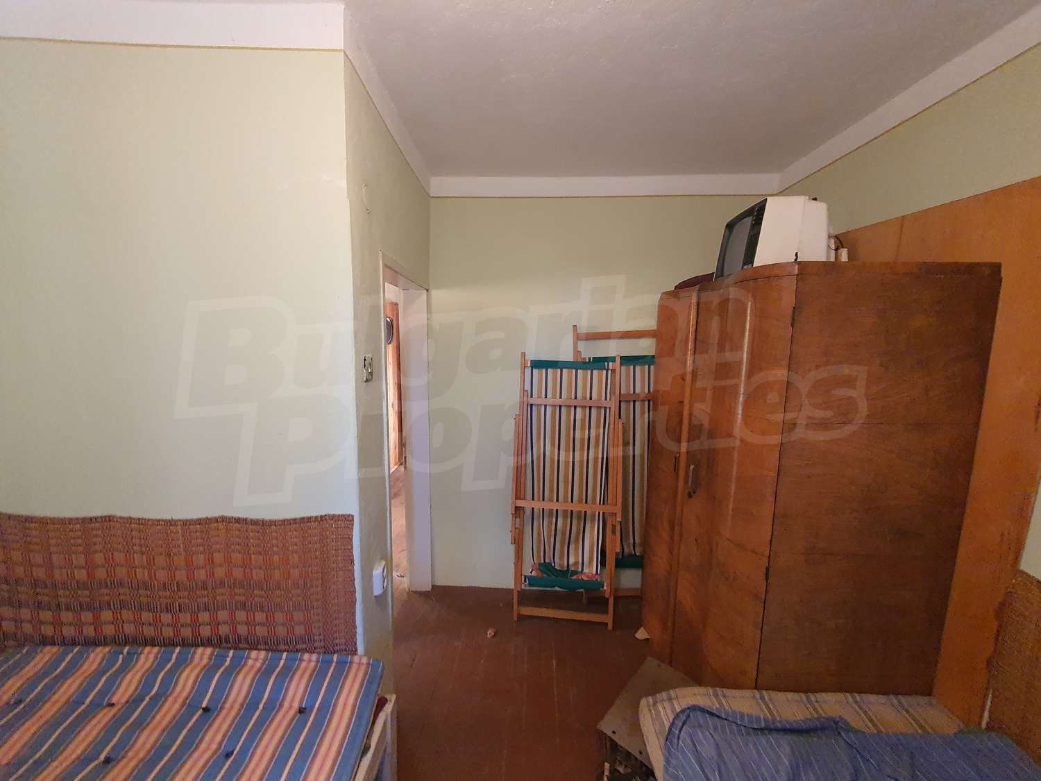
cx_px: 520
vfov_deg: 89.9
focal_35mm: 13
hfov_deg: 106.2
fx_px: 391
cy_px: 390
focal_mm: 1.8
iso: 500
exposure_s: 1/33
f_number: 2.2
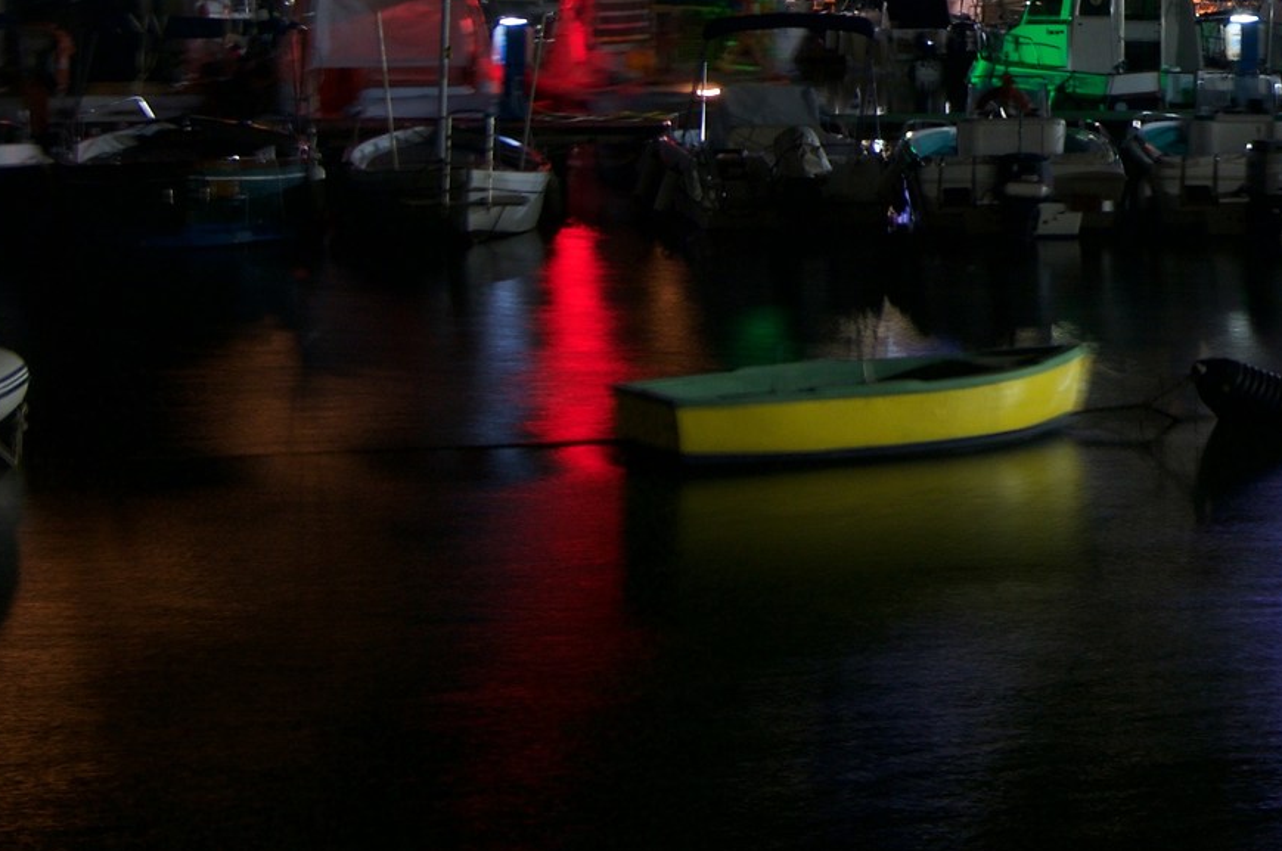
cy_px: -147
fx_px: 4125
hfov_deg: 16.9
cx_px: 1562
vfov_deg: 11.6
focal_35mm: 116
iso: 200
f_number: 13
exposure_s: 4
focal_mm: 28
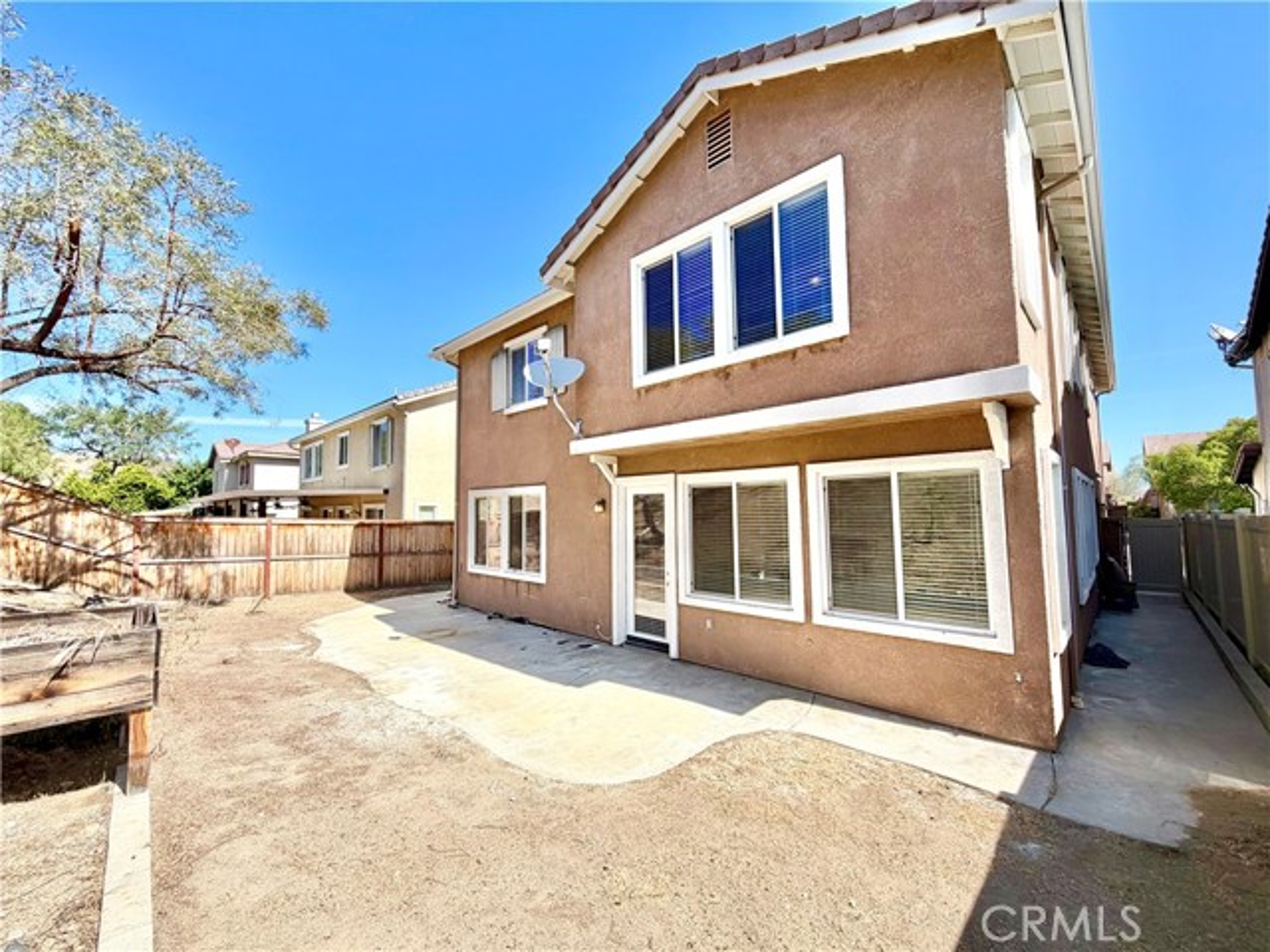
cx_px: 635
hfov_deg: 102.1
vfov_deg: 85.7
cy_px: 476
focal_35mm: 14
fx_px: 514
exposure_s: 1/770
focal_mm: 2.22
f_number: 2.2
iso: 25
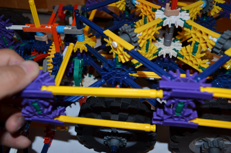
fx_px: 211
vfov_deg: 39.8
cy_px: 76
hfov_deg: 57.3
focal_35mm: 33
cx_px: 116
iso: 200
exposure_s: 1/30
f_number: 5.6
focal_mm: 22
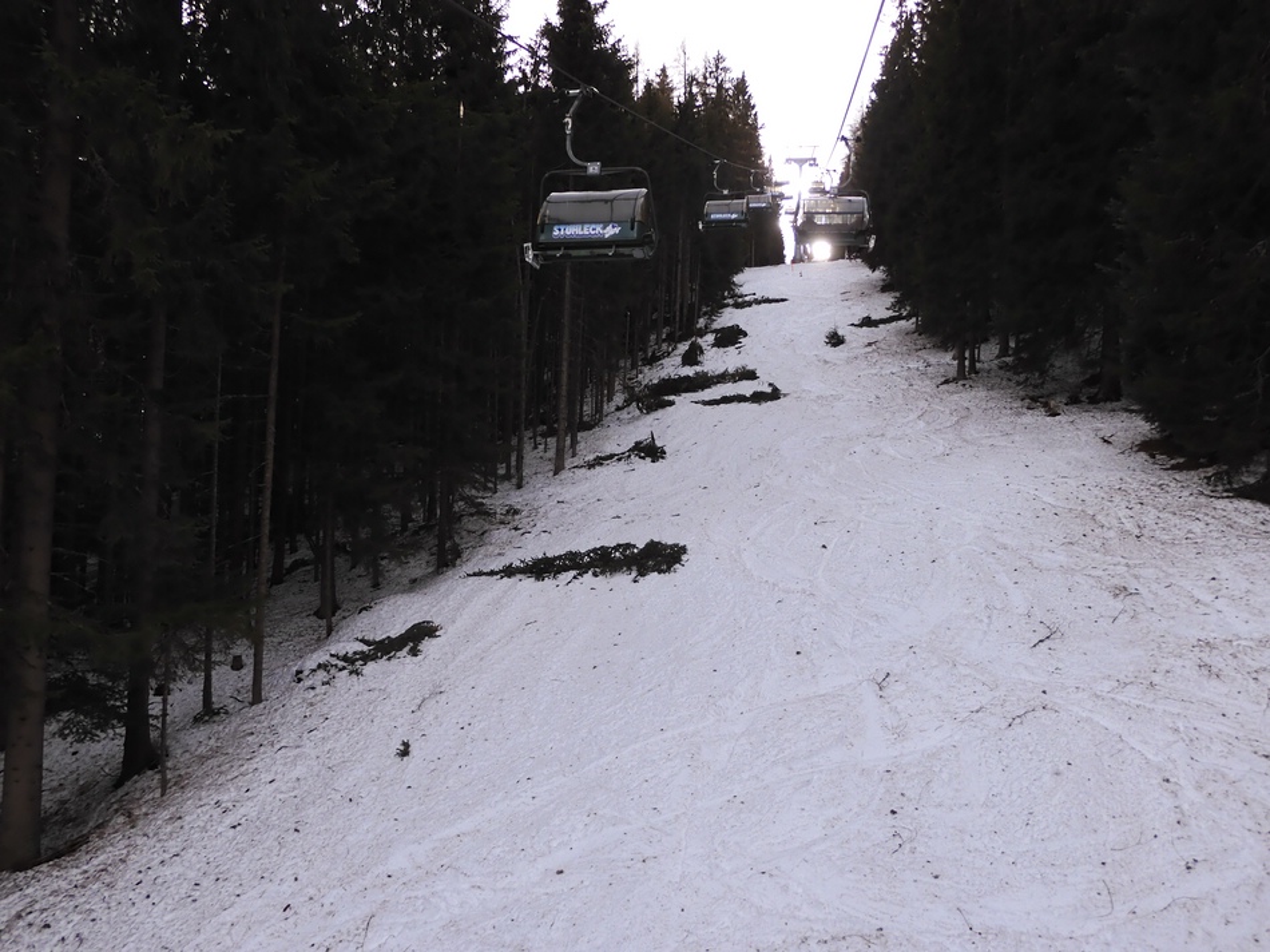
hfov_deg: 71.6
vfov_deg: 56.8
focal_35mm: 24
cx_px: 635
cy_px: 476
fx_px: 880
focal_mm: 4.3
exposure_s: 1/320
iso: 100
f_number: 3.4
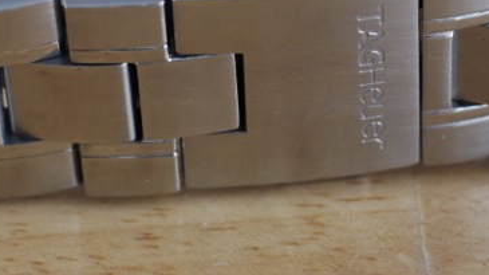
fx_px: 3137
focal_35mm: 242
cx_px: 263
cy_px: -151
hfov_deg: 8.9
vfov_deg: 5.0
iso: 400
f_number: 5.6
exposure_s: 1/100
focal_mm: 45
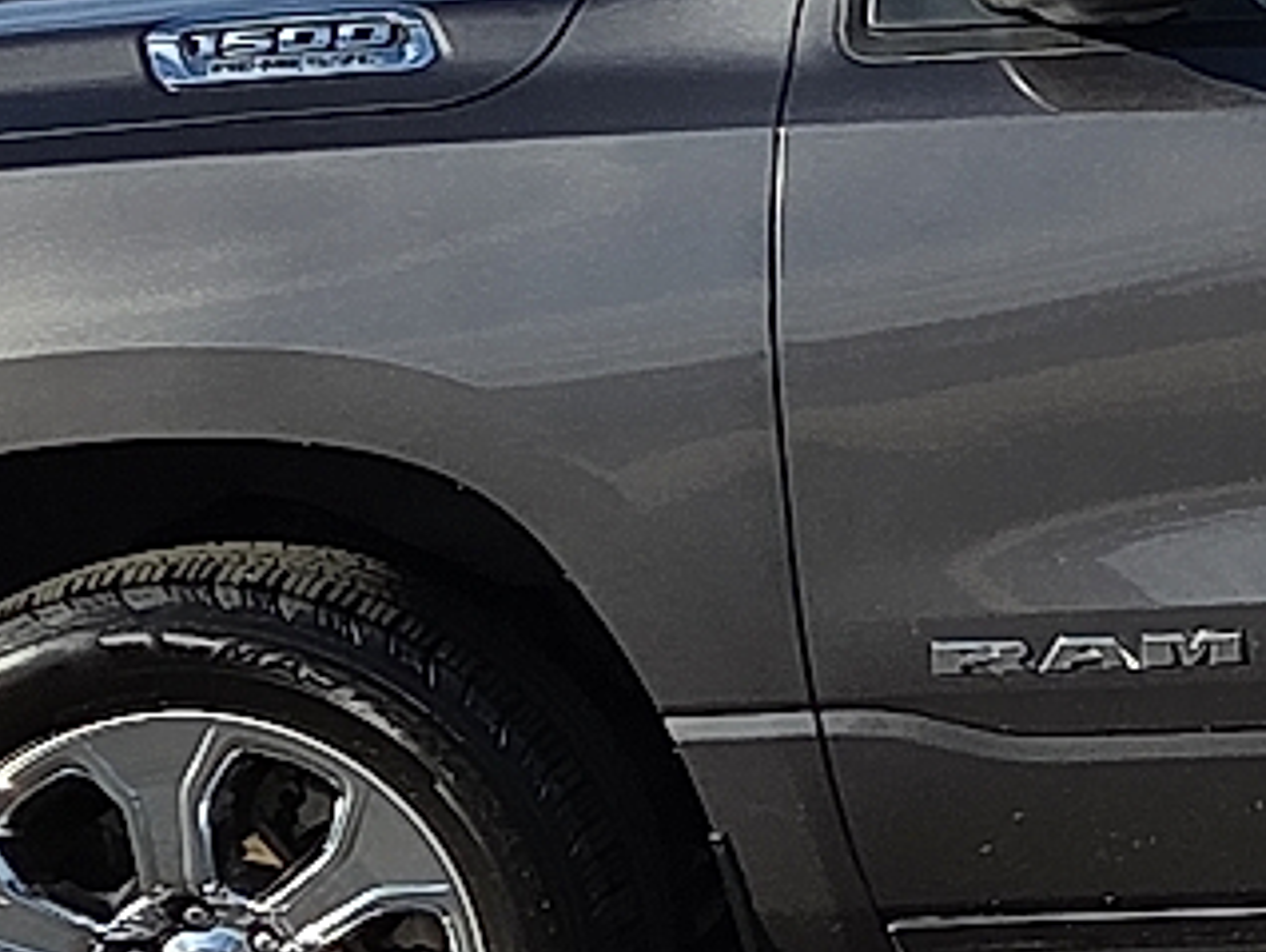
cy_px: 267
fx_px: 5893
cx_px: 2301
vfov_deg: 9.2
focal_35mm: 161
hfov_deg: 11.4
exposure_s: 1/10000
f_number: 1.8
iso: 77
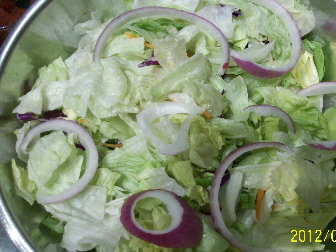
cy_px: 124
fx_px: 388
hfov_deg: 46.6
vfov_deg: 36.0
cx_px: 193
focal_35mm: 40
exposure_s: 1/19.6
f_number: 2.8
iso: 160
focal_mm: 5.7
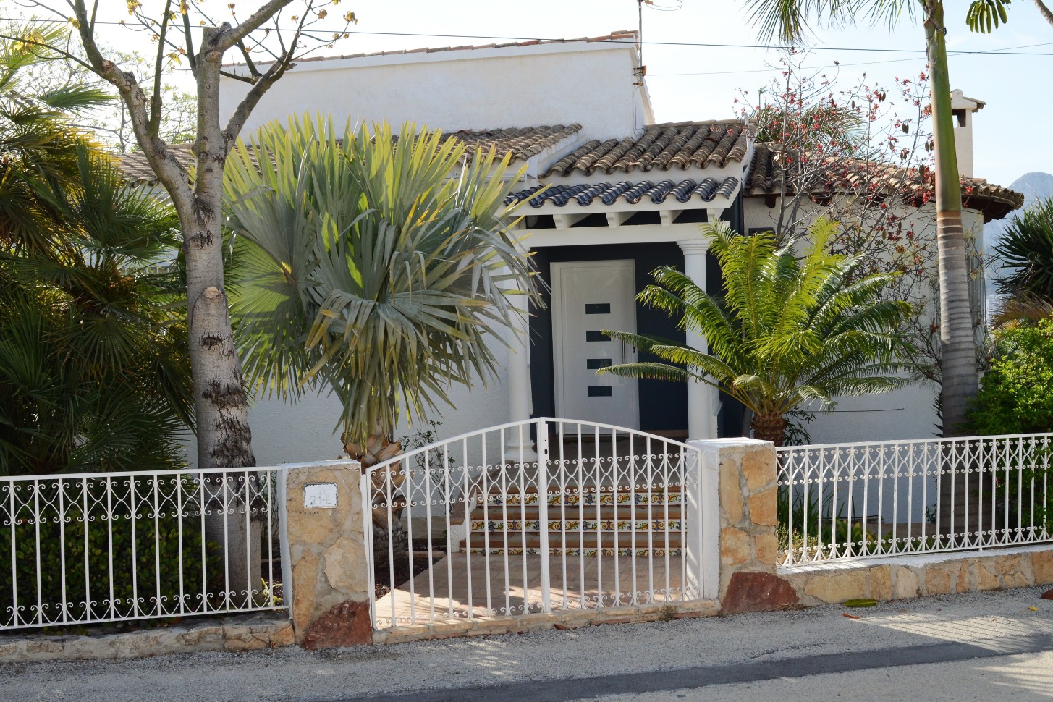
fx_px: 994
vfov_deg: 38.9
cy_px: 342
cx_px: 522
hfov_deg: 55.8
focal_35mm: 34
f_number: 11
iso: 400
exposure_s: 1/500
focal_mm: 22
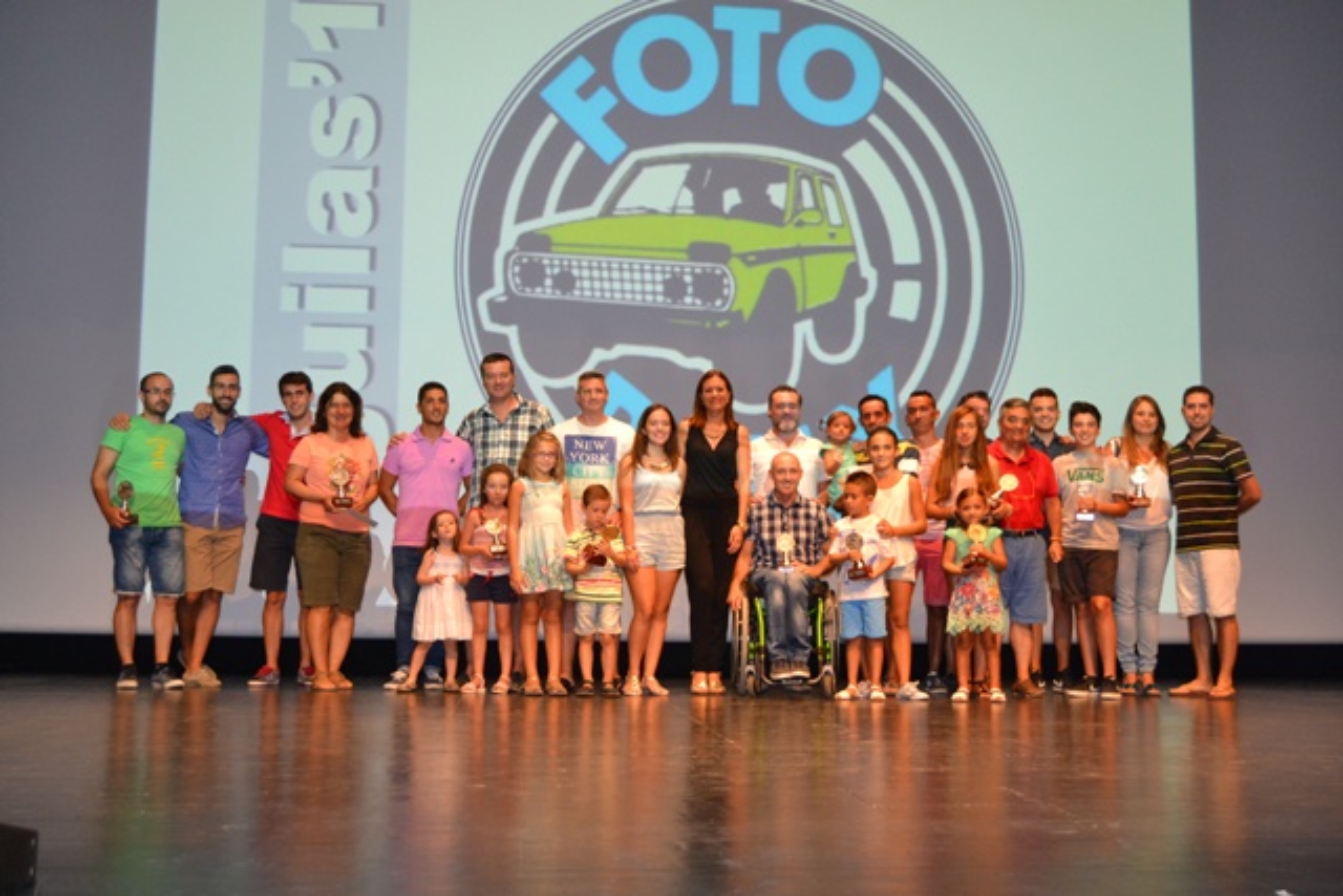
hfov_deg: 49.5
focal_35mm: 39
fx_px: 1455
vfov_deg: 34.2
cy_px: 448
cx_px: 672
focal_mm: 26
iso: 1400
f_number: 4
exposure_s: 1/60
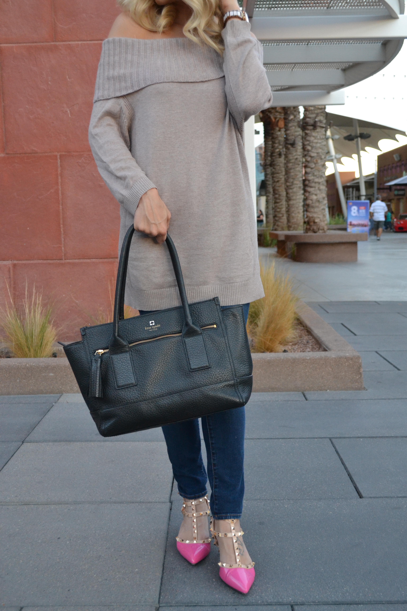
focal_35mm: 42
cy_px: 306
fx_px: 712
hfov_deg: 31.9
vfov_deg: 46.4
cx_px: 204
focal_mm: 28
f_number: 5.6
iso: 1600
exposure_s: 1/100
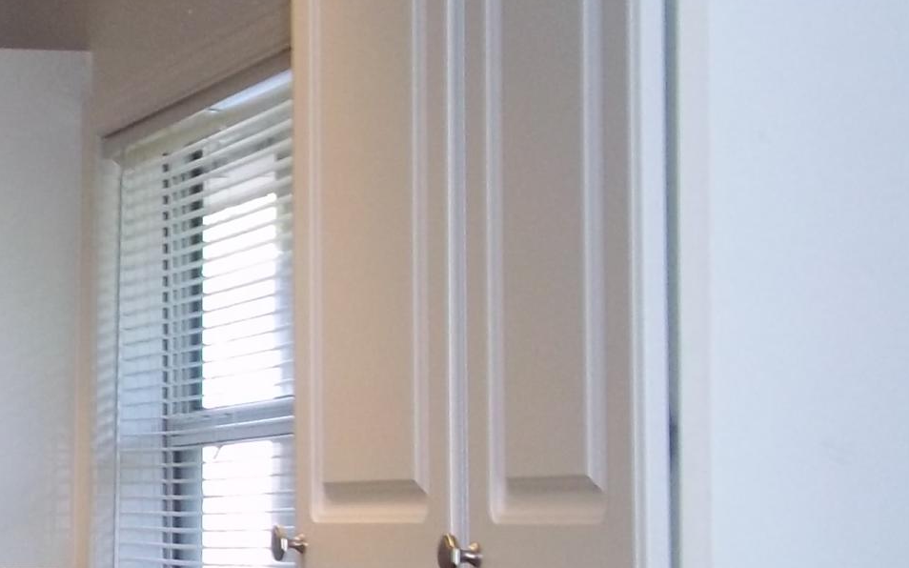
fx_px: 2972
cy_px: 422
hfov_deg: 15.9
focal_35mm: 120
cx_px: -463
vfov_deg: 10.9
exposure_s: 1/30
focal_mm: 6.5
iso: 160
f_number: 3.1
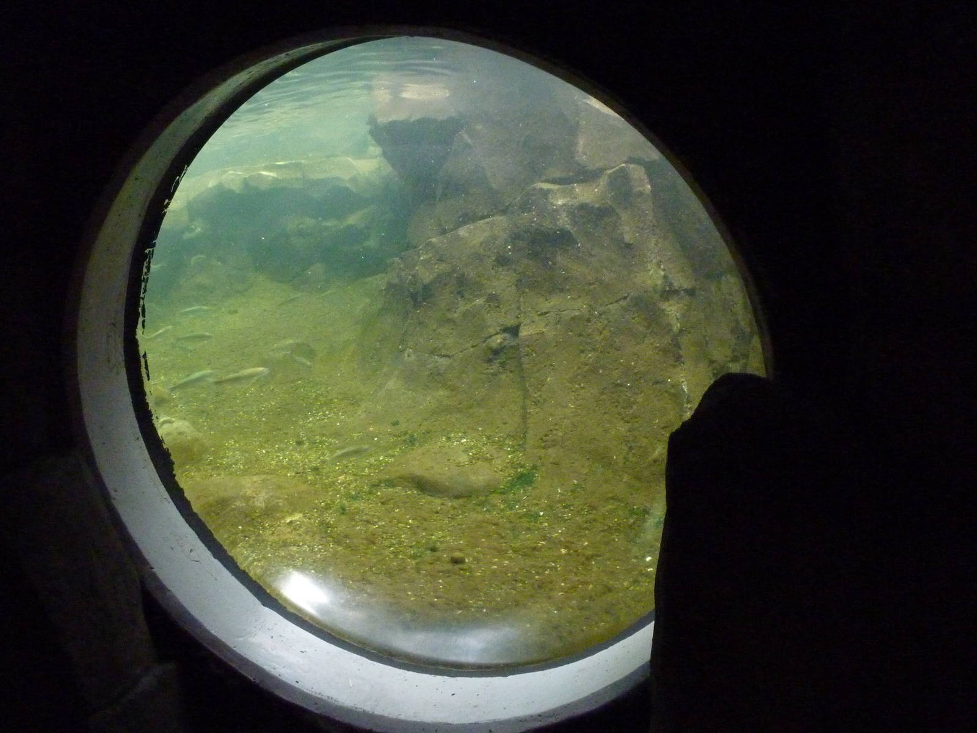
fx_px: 1355
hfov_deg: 39.7
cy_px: 366
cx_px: 488
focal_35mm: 48
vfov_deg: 30.3
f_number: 3.8
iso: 800
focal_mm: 7.9
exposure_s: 1/10
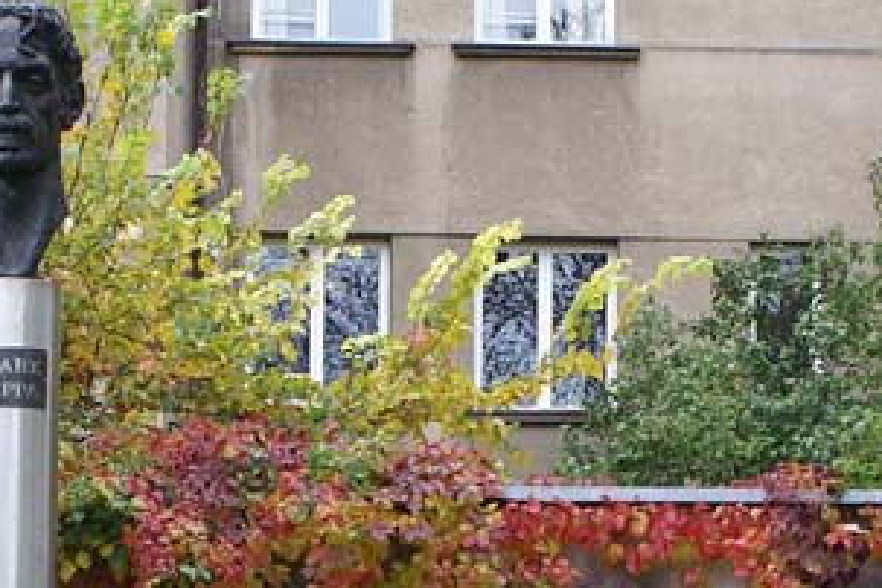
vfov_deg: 13.0
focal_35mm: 103
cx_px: 408
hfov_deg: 19.8
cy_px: 668
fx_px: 2523
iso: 100
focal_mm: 26
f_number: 5
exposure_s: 1/50
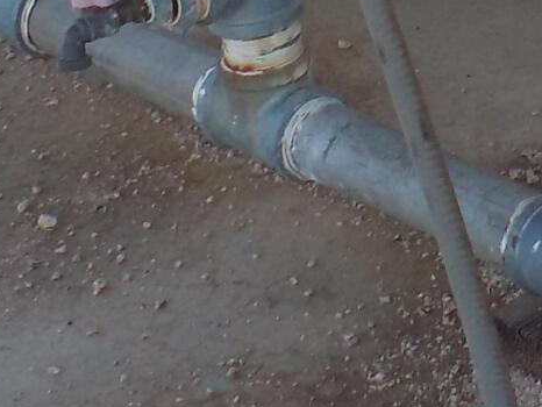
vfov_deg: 7.0
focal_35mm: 193
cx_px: 1096
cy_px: -757
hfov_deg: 9.5
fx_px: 3023
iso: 80
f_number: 3.3
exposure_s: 1/125
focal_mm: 5.3
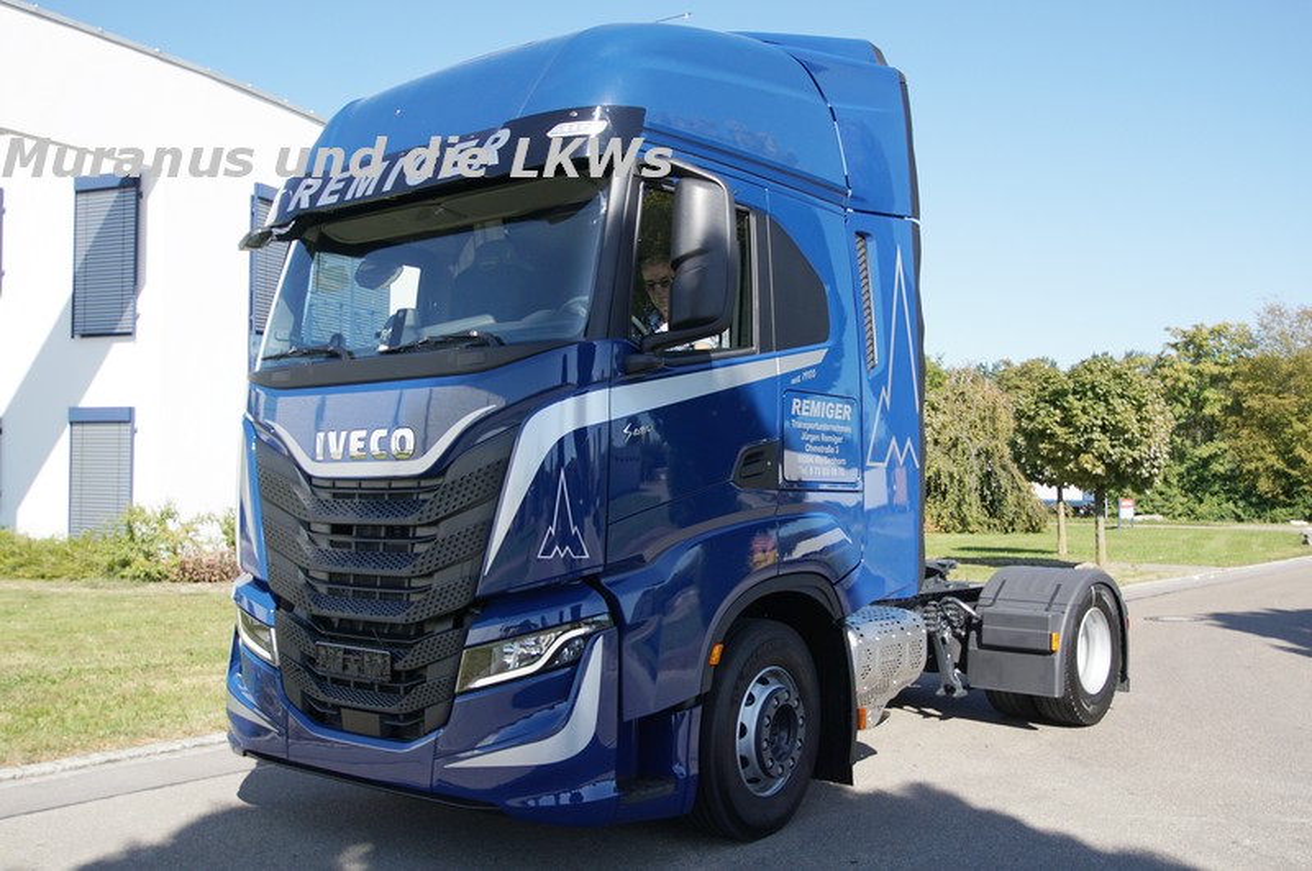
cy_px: 436
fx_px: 1092
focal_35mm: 30
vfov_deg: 43.5
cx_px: 656
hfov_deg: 62.0
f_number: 6.3
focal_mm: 20
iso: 100
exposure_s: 1/250
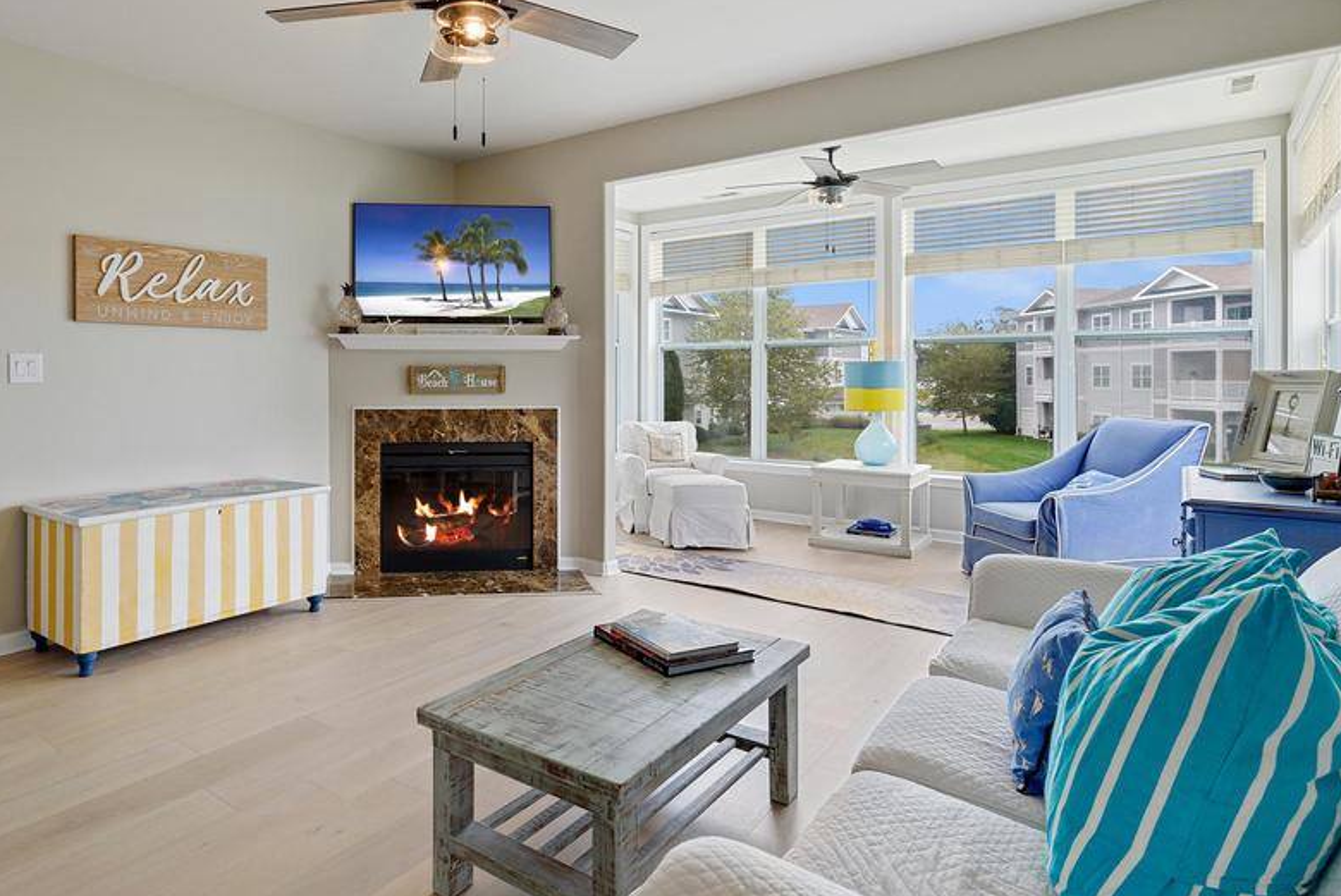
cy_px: 359
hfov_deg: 79.7
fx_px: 783
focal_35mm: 21
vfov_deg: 59.1
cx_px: 505
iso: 200
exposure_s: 1/20
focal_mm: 16
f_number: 8
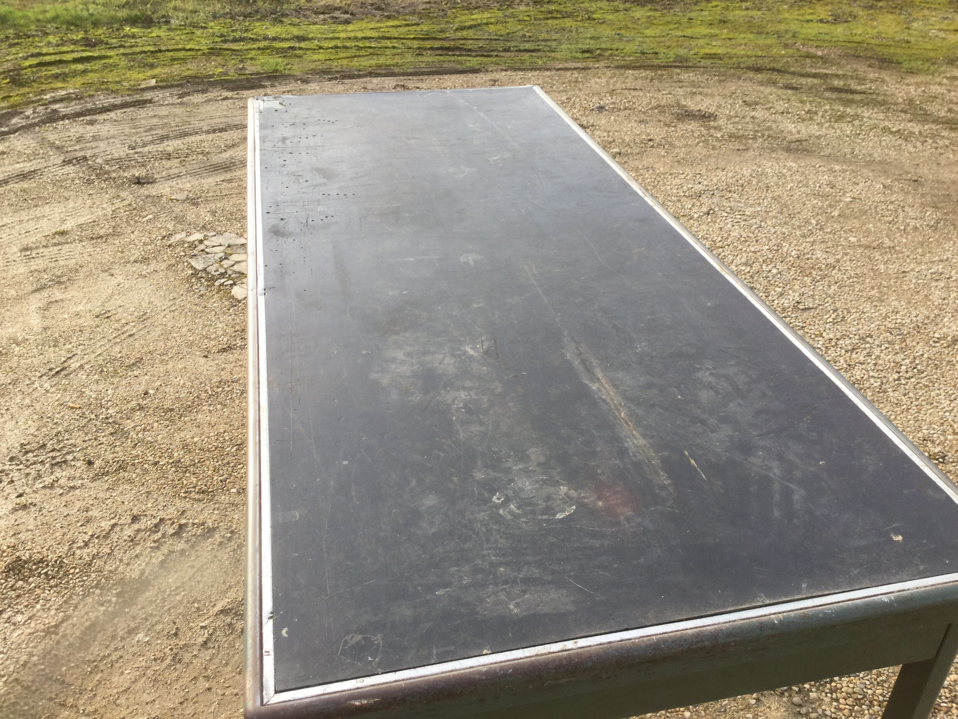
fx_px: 858
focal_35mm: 31
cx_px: 479
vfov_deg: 45.4
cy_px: 360
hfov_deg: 58.4
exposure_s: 1/360
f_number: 2.4
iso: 25
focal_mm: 3.3
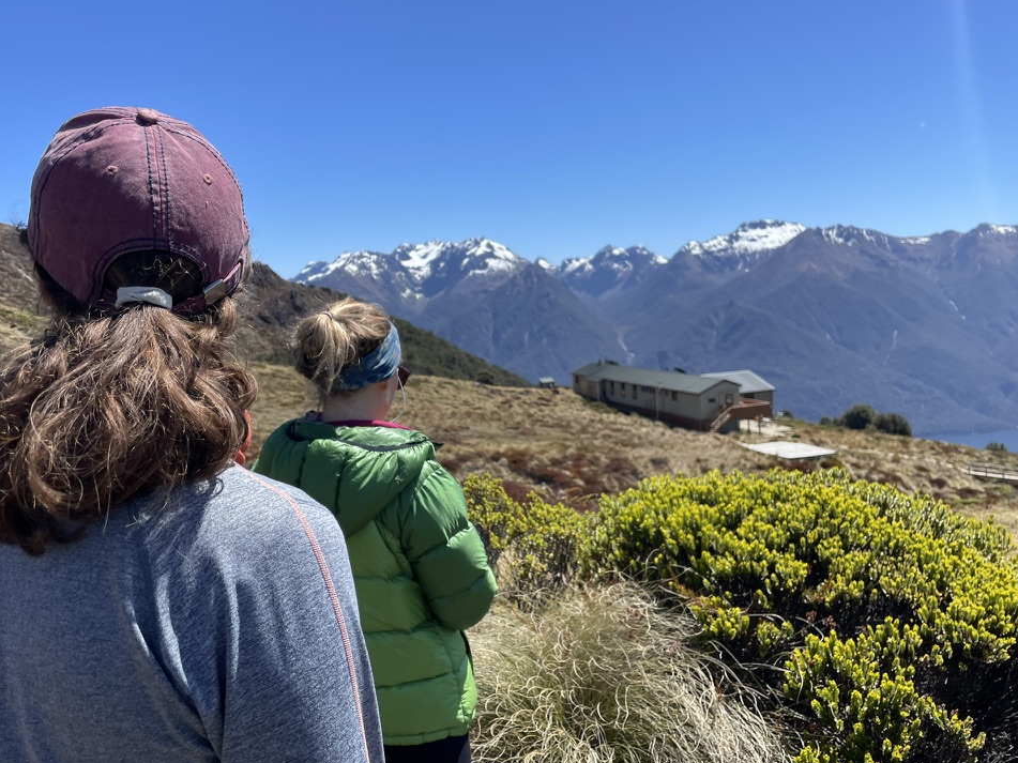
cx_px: 496
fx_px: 823
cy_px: 392
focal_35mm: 28
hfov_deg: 63.4
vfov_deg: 49.7
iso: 32
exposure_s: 1/2959
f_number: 1.6
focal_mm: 4.2
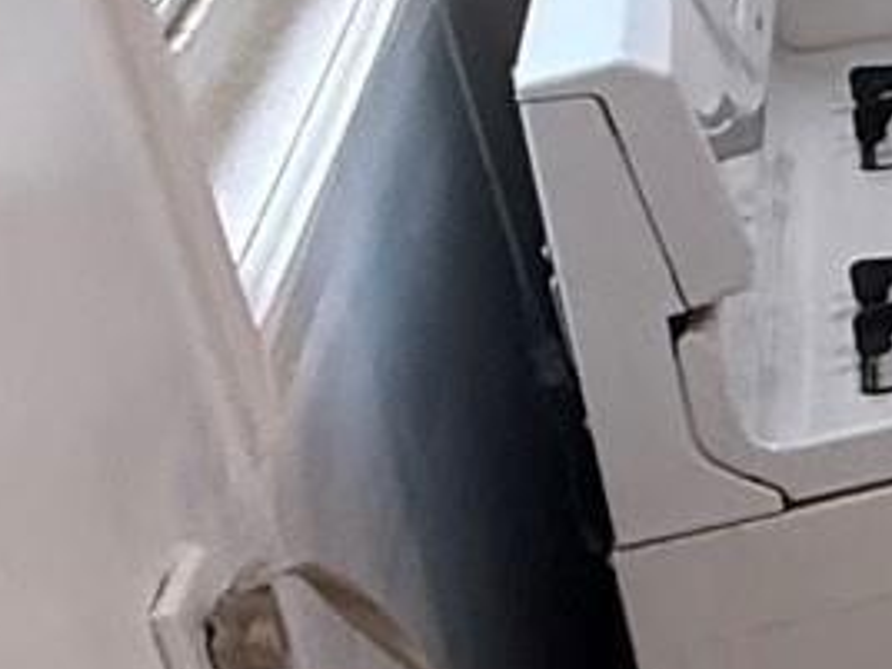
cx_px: 3035
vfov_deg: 13.3
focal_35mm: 107
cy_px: -236
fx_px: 2757
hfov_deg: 9.9
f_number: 2.2
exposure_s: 1/120
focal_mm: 2.22
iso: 160
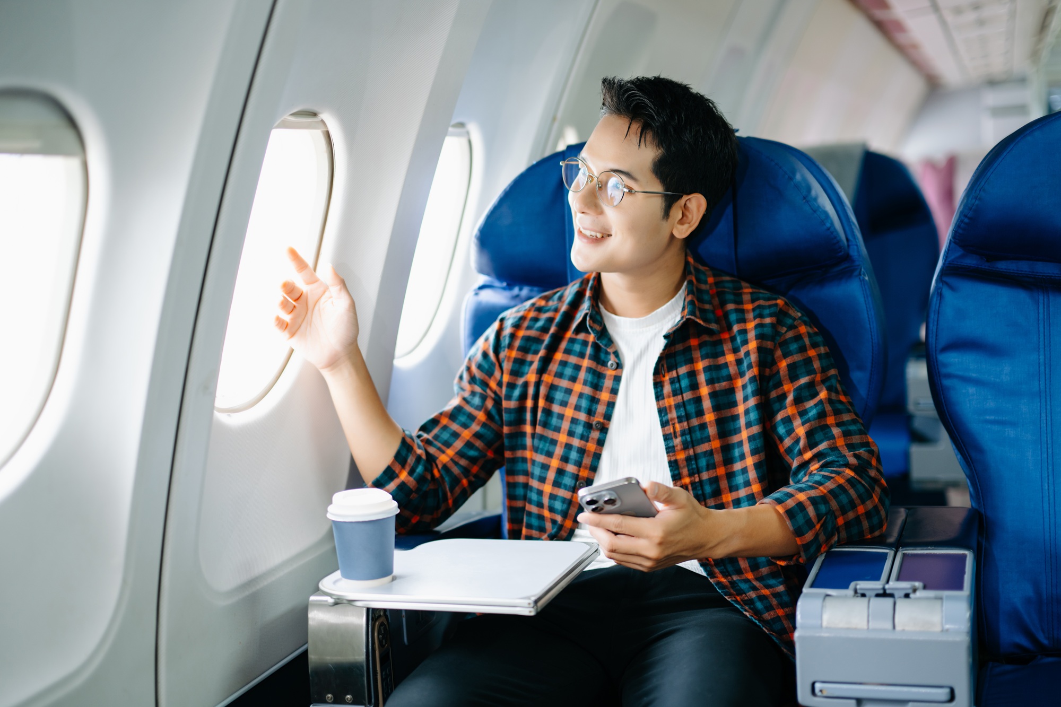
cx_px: 530
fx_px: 1473
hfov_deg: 39.6
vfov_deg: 27.0
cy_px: 354
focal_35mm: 50
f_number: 1.8
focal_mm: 50
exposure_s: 1/125
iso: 200
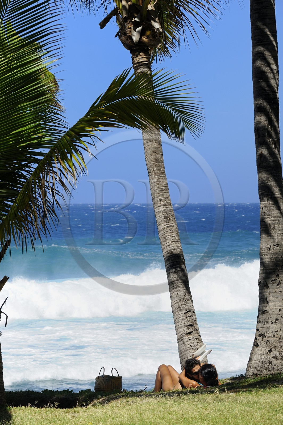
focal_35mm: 180
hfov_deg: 7.6
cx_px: 142
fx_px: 2126
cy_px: 212
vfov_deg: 11.4
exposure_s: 1/250
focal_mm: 180
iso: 200
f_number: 13
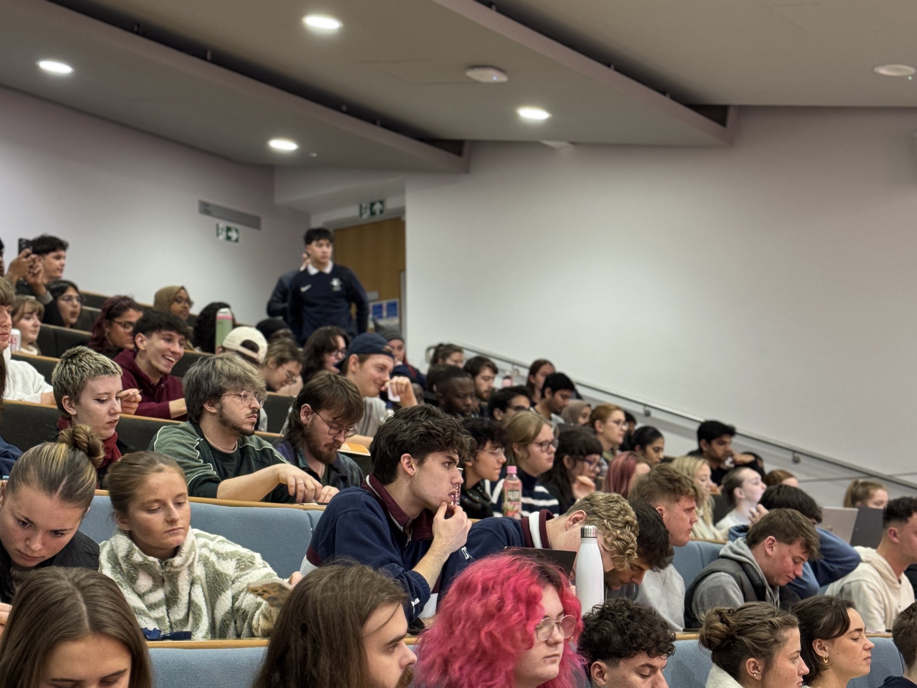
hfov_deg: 29.8
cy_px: 428
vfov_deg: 22.5
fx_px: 1722
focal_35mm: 65
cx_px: 452
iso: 200
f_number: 1.78
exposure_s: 1/50
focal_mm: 6.76
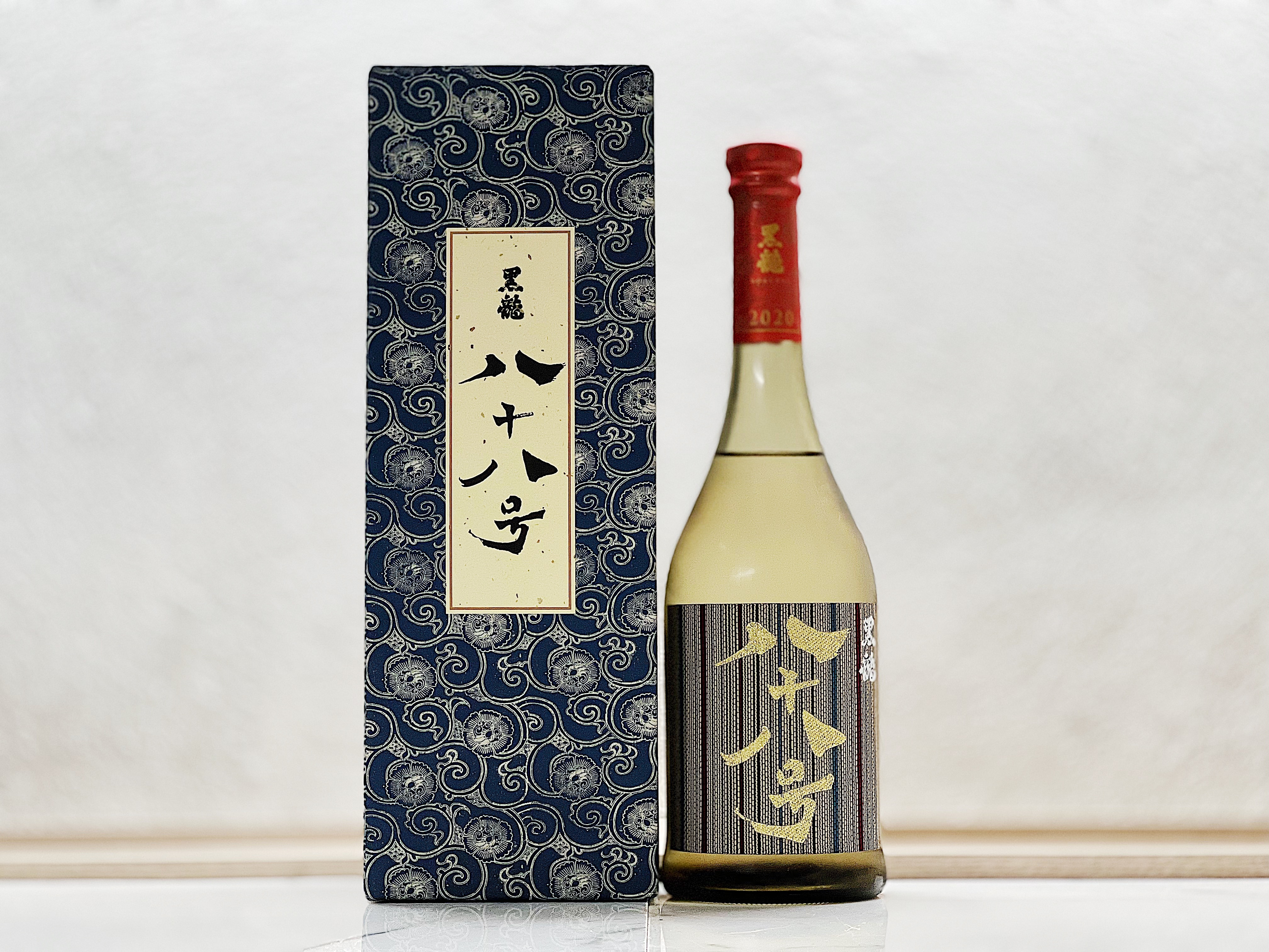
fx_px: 2823
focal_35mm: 77
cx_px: 634
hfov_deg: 25.3
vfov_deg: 19.1
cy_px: 476
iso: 160
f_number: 2.8
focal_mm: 9
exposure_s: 1/100
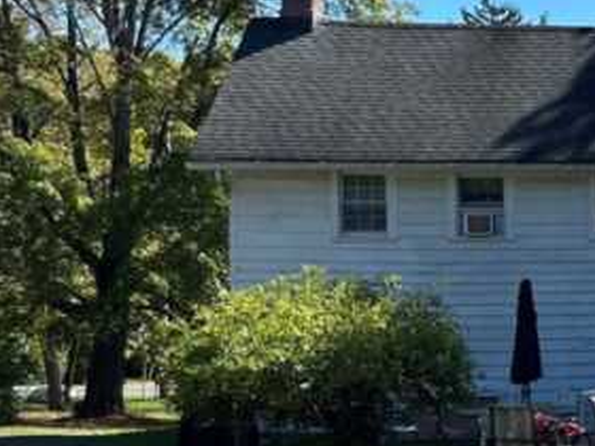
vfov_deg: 15.5
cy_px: 299
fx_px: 1633
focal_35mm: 95
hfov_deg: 17.7
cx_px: 980
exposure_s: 1/2083
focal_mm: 5.7
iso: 50
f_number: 1.5
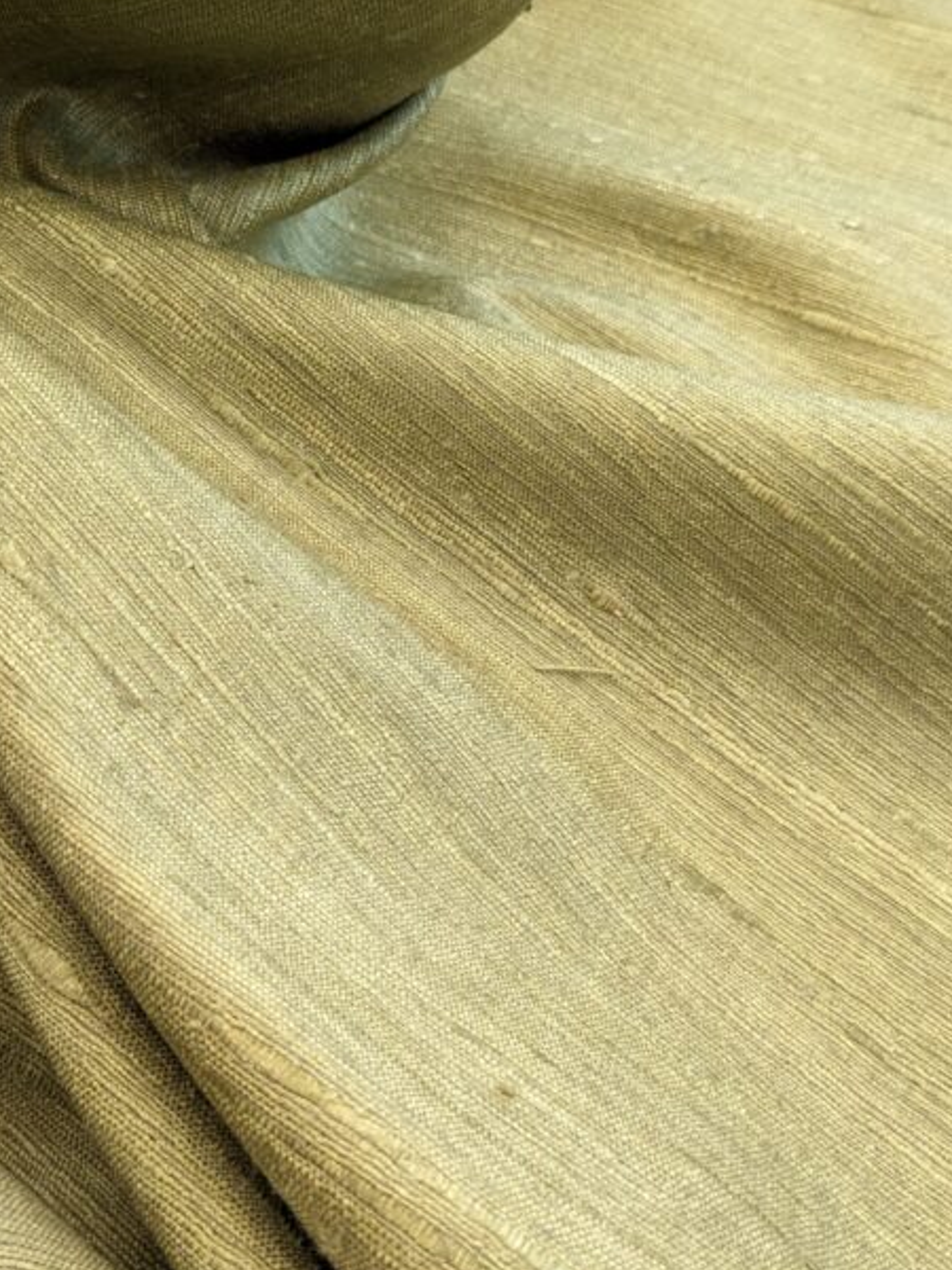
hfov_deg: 29.9
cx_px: 283
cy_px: 479
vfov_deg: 39.4
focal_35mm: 48
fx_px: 1760
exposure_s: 1/418
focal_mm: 4.38
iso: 58
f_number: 1.73
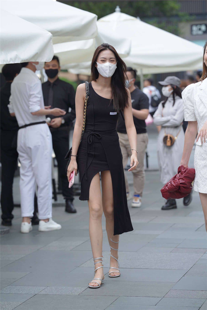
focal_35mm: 135
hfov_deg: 10.2
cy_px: 155
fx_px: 1164
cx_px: 104
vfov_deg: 15.2
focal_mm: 135
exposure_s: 1/500
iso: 500
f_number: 3.5
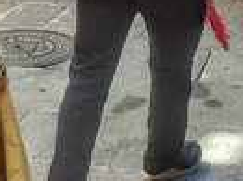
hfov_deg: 13.9
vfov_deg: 10.3
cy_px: -11
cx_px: 96
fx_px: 996
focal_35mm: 142
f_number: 2.2
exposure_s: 1/423
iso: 32
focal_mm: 4.15
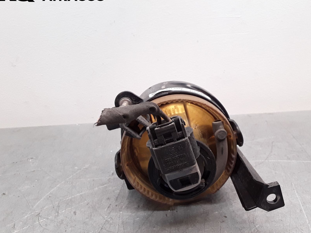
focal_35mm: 36
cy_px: 139
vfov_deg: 39.5
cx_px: 186
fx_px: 323
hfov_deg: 51.0
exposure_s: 1/100
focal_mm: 2.91
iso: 100
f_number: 1.9
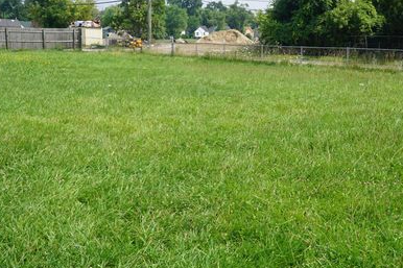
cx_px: 253
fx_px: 500
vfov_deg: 30.0
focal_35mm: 45
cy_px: 105
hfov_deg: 43.6
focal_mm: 23
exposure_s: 1/100
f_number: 10
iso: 100
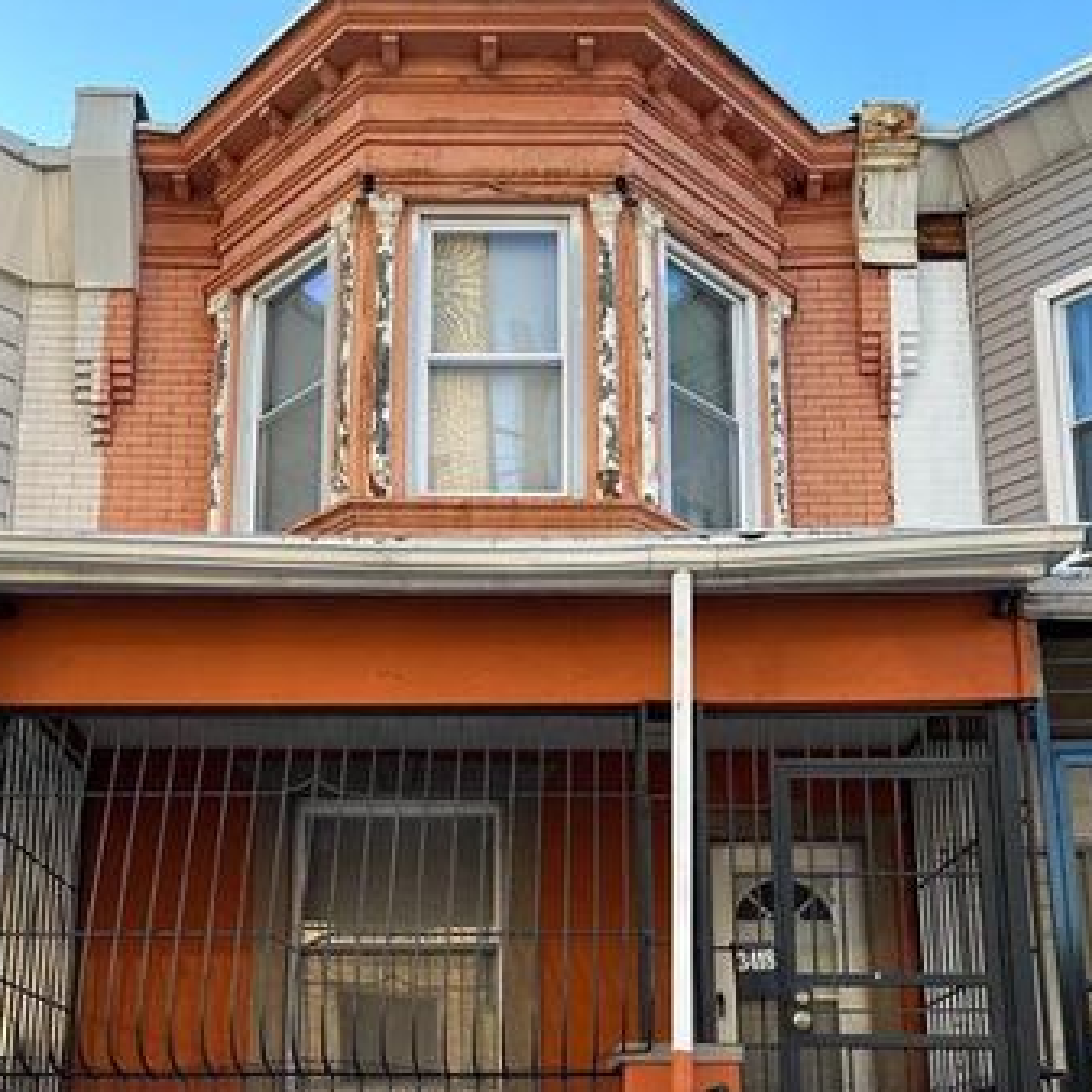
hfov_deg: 40.0
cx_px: 522
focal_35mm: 42
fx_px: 1499
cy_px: 919
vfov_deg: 38.1
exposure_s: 1/426
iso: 80
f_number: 1.78
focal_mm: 6.86
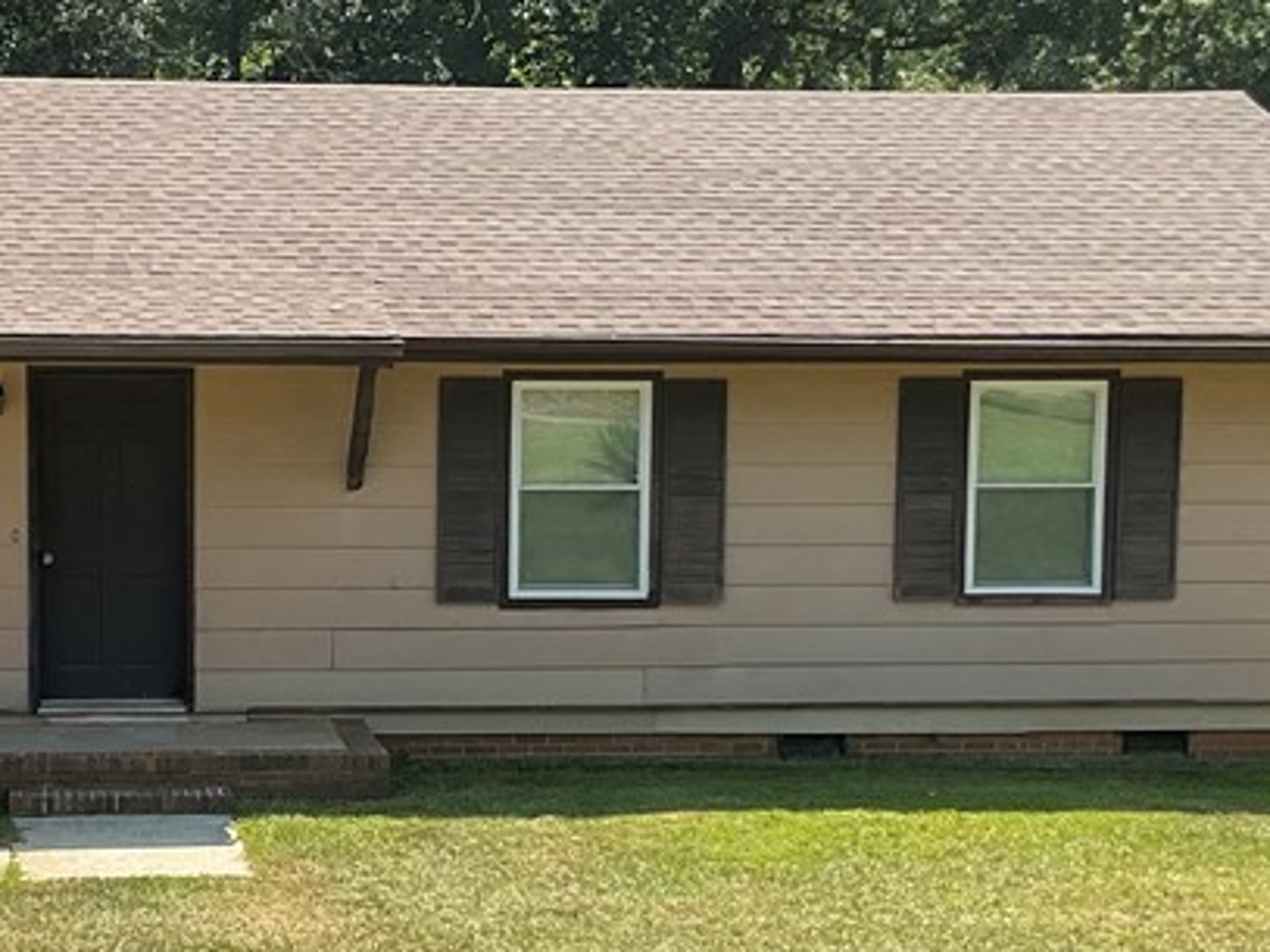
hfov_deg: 26.3
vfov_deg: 20.1
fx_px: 2677
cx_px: 309
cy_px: 593
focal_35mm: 73
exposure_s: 1/929
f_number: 1.8
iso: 16
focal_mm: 3
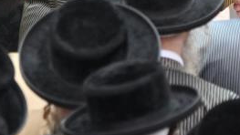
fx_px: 4672
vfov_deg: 1.7
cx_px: 280
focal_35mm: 734
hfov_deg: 2.9
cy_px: -153
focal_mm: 120
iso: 500
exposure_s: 1/160
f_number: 4
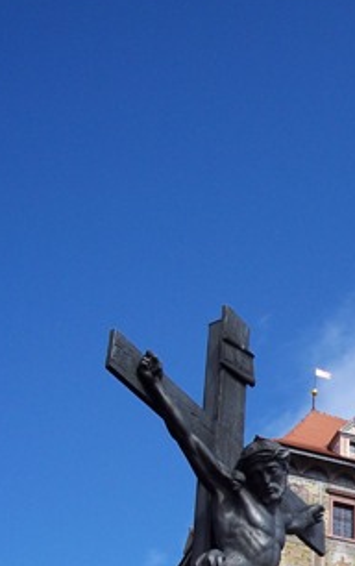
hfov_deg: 16.8
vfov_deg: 26.0
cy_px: 504
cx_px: 316
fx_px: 1189
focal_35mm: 77
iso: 100
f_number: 4
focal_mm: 8
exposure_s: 1/750
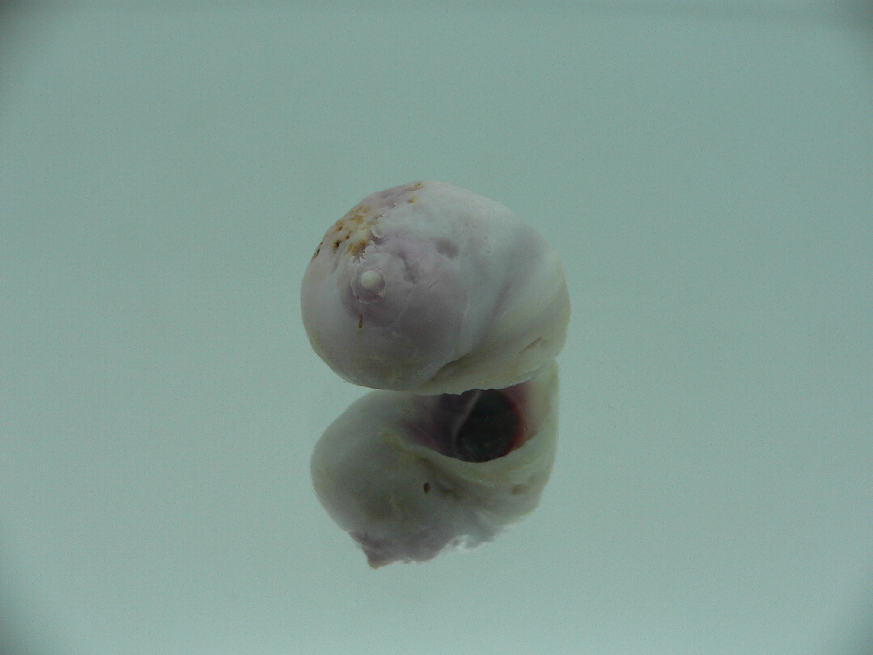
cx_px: 436
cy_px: 328
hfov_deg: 52.6
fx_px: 883
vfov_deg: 40.7
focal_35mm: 35
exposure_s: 1/80
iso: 80
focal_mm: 4.6
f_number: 2.8
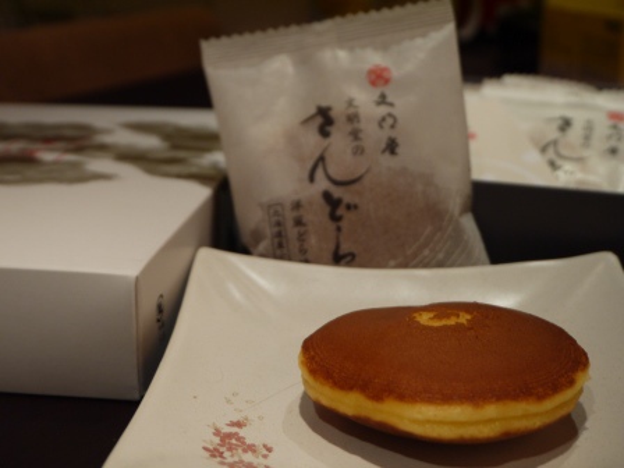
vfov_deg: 28.0
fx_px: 937
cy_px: 234
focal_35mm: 52
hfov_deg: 36.8
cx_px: 312
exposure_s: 1/60
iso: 500
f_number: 5
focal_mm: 26
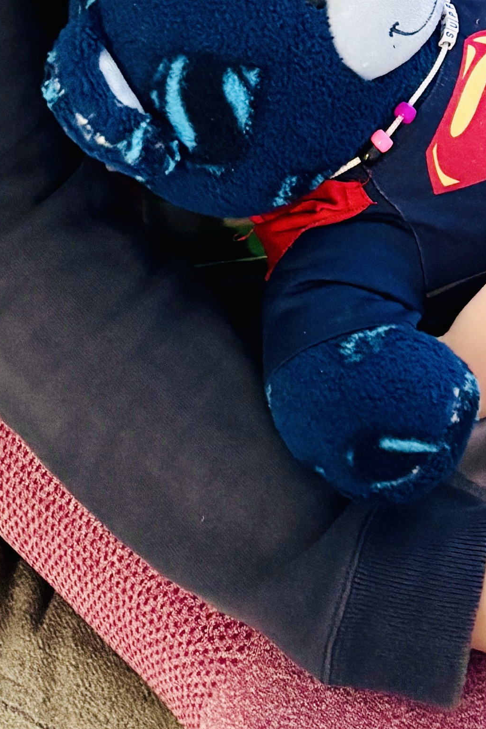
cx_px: 604
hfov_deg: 13.3
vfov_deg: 18.7
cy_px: -261
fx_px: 2025
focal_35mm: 100
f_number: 1.6
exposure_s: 1/30
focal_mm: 5.96
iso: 800
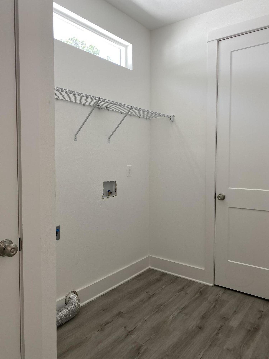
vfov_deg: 67.3
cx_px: 134
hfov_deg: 53.1
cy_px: 180
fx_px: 269
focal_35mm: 26
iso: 64
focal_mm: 4.25
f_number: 1.8
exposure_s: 1/120
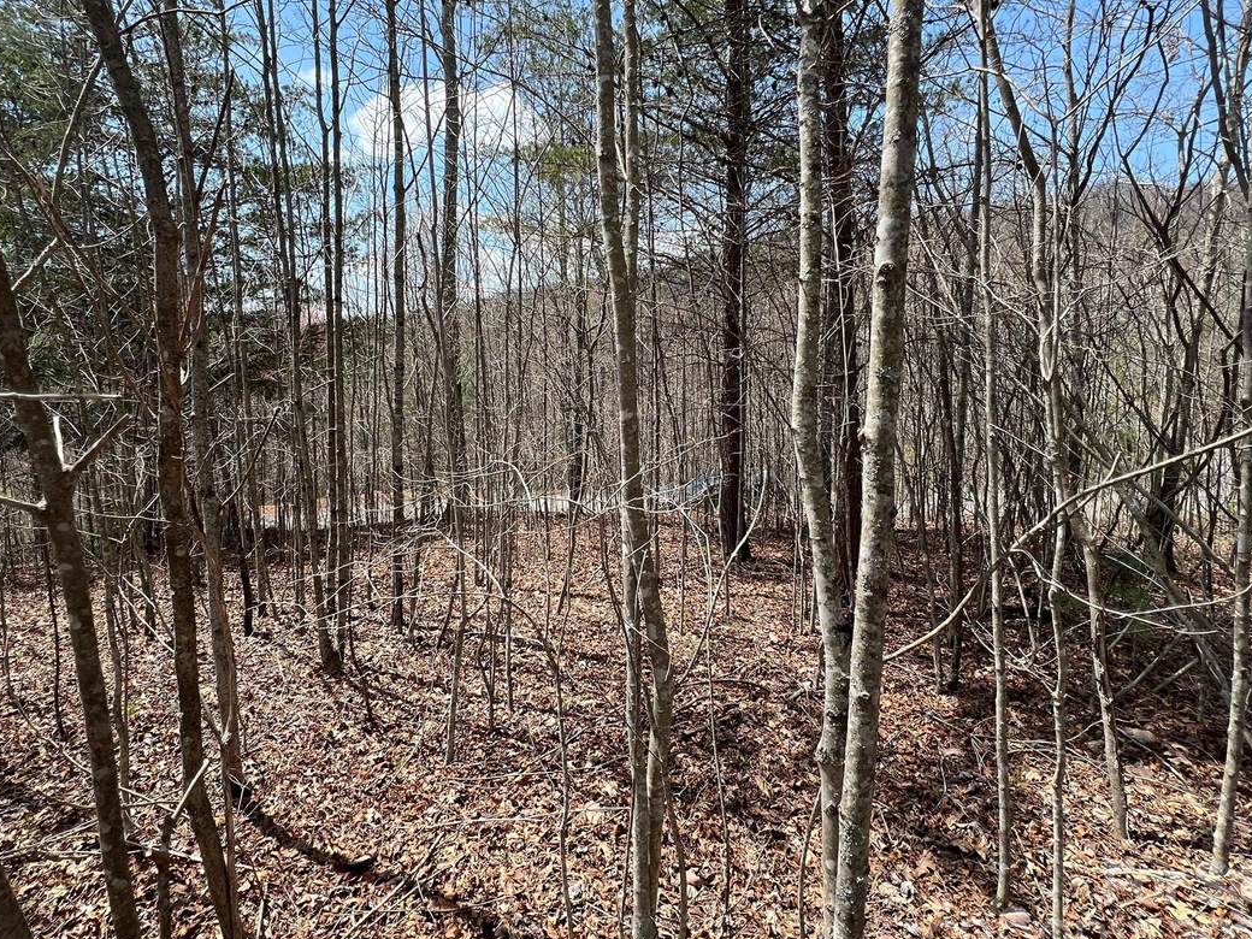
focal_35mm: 16
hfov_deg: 94.3
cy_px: 424
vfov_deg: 77.9
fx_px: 579
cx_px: 581
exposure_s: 1/713
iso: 32
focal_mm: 1.57
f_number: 1.8
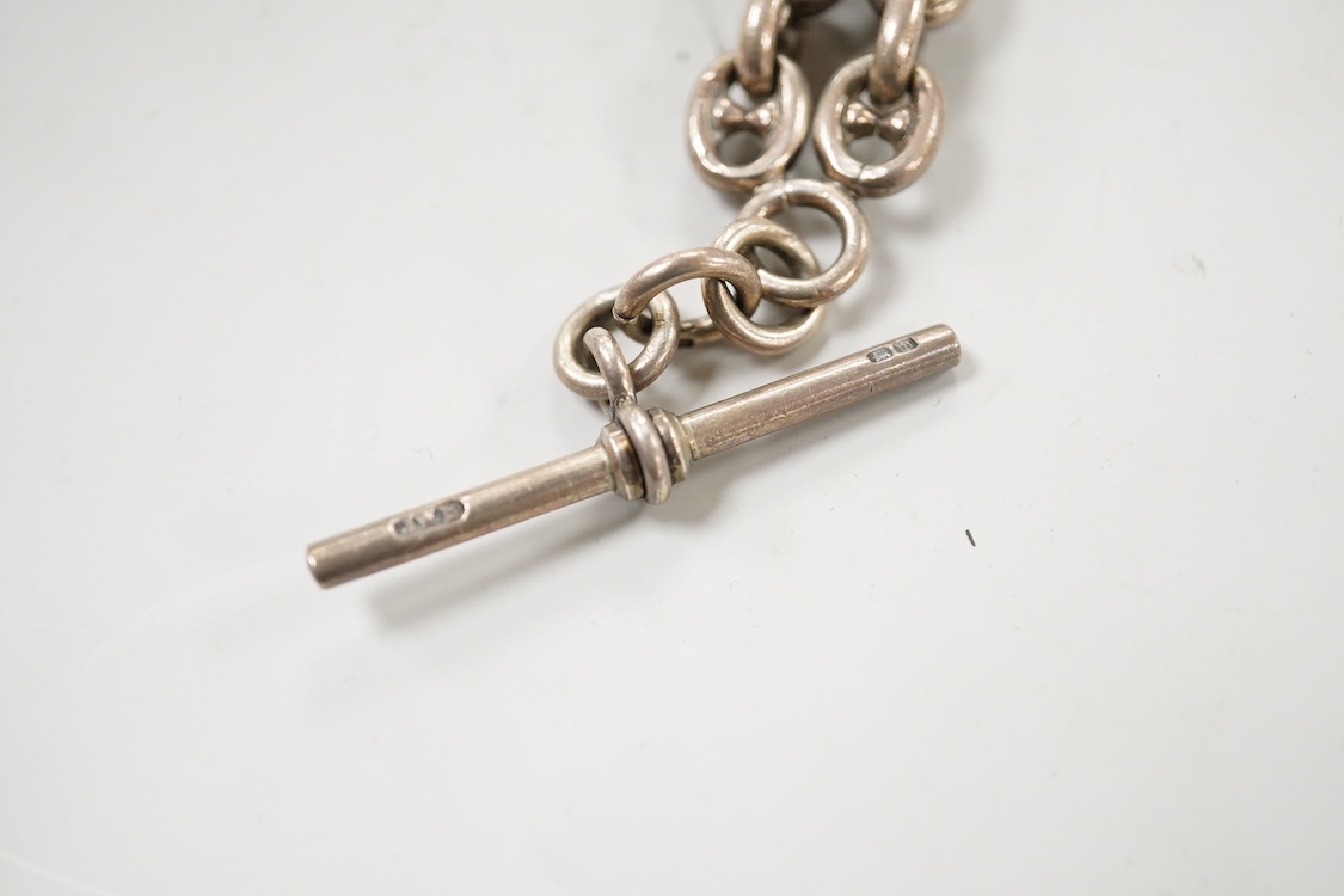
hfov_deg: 43.6
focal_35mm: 45
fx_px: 1680
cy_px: 448
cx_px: 672
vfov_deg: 29.9
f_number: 3.5
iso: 2500
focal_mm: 30
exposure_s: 1/320
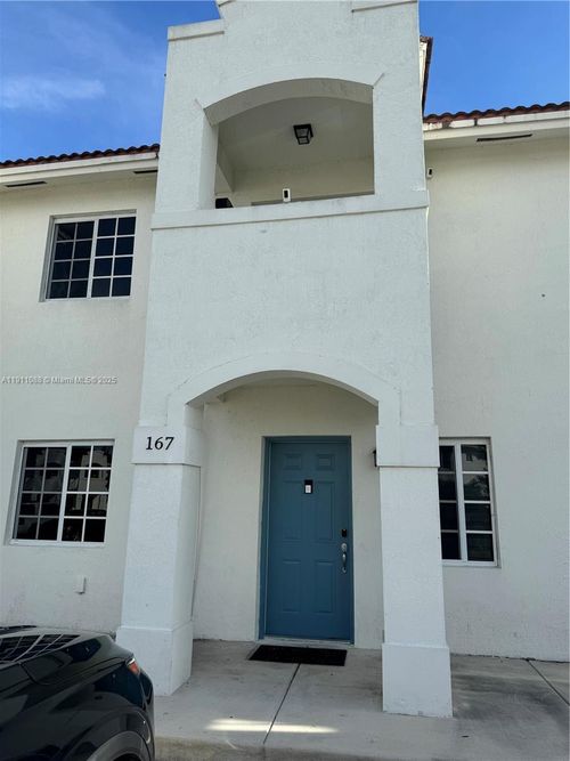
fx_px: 527
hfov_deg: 56.8
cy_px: 380
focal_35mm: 24
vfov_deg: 71.6
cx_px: 285
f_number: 1.78
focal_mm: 6.76
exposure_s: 1/3247
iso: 80
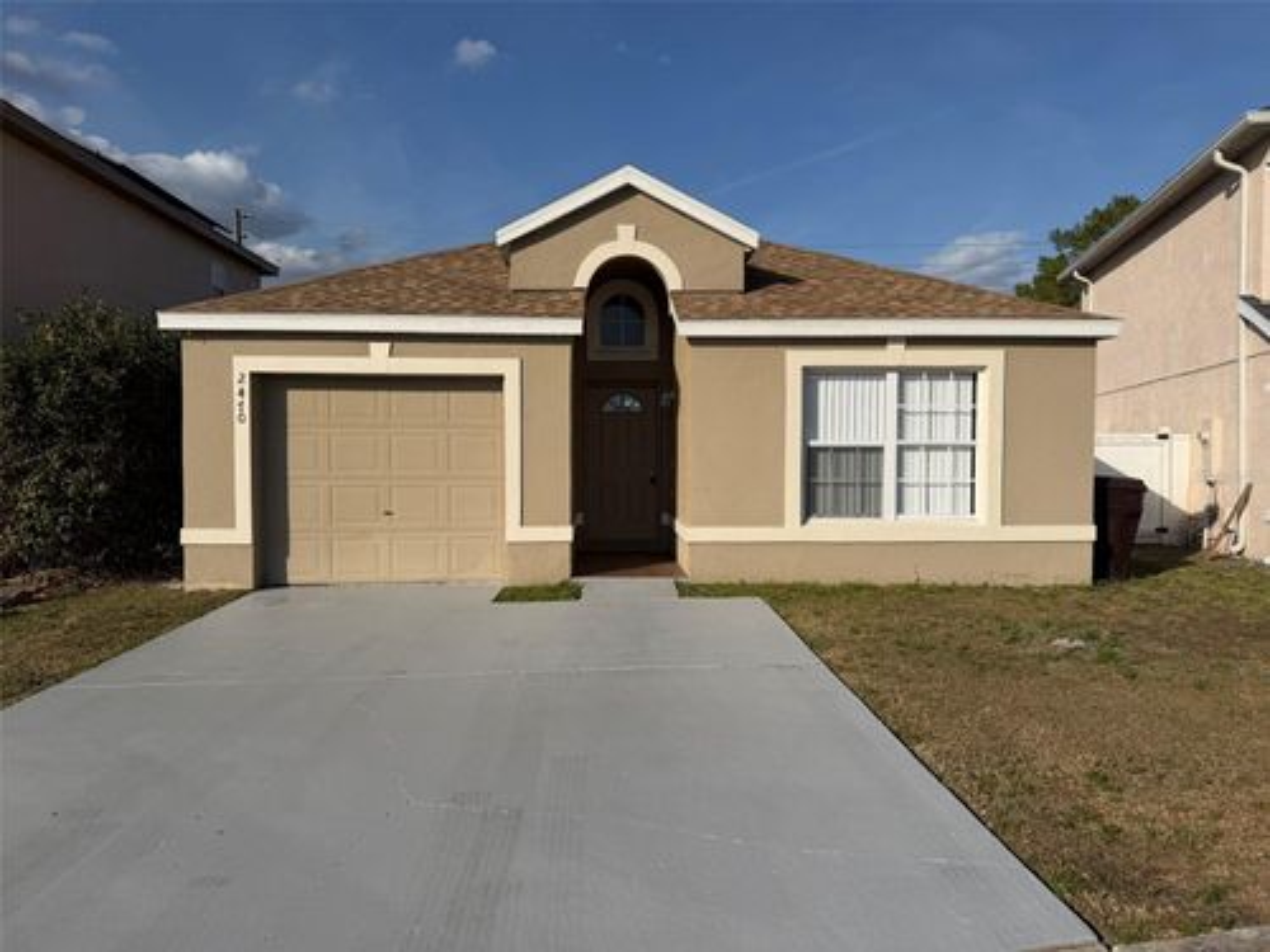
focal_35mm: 24
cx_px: 635
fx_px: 881
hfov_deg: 71.6
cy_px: 476
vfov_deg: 56.8
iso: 80
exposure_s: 1/10309
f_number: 1.78
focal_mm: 6.76
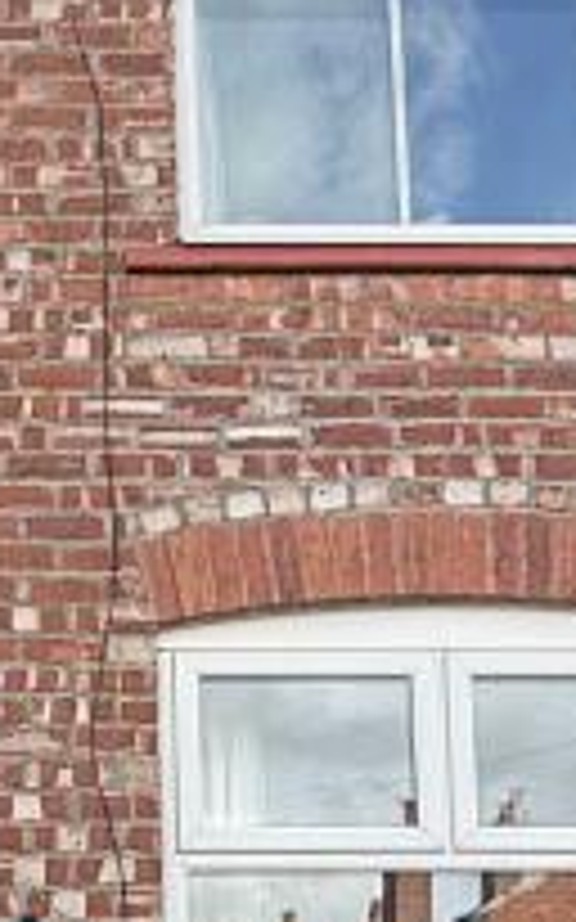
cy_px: 846
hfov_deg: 17.1
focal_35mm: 74
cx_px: -40
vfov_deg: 26.8
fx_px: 1860
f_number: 2.2
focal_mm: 2.22
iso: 50
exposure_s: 1/458
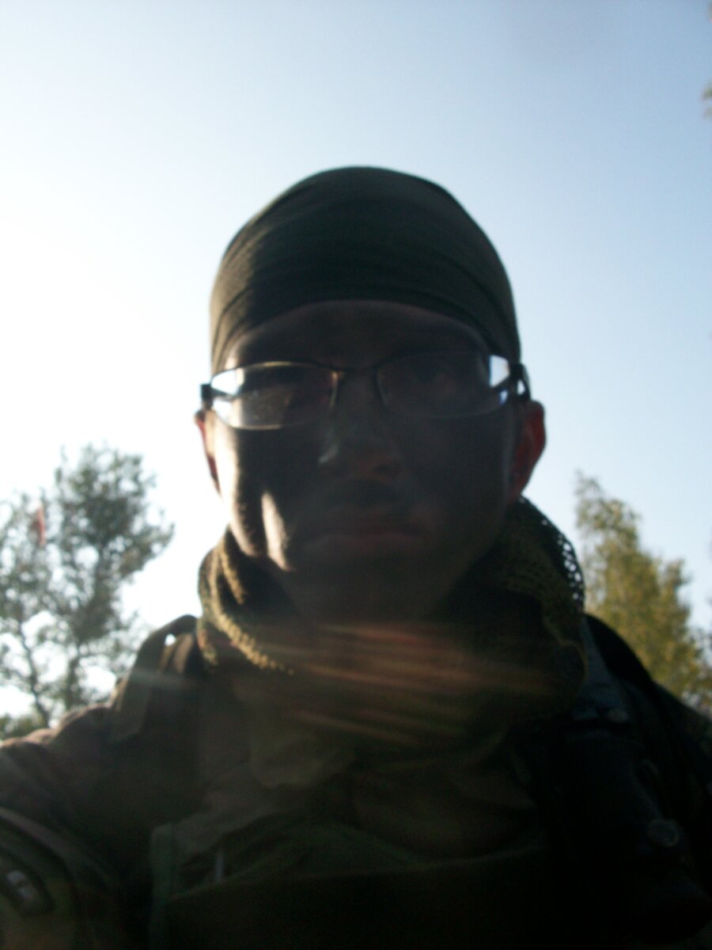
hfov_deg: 41.8
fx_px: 932
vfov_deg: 54.0
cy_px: 475
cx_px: 356
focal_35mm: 34
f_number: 5.5
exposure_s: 1/216
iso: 64
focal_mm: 5.7
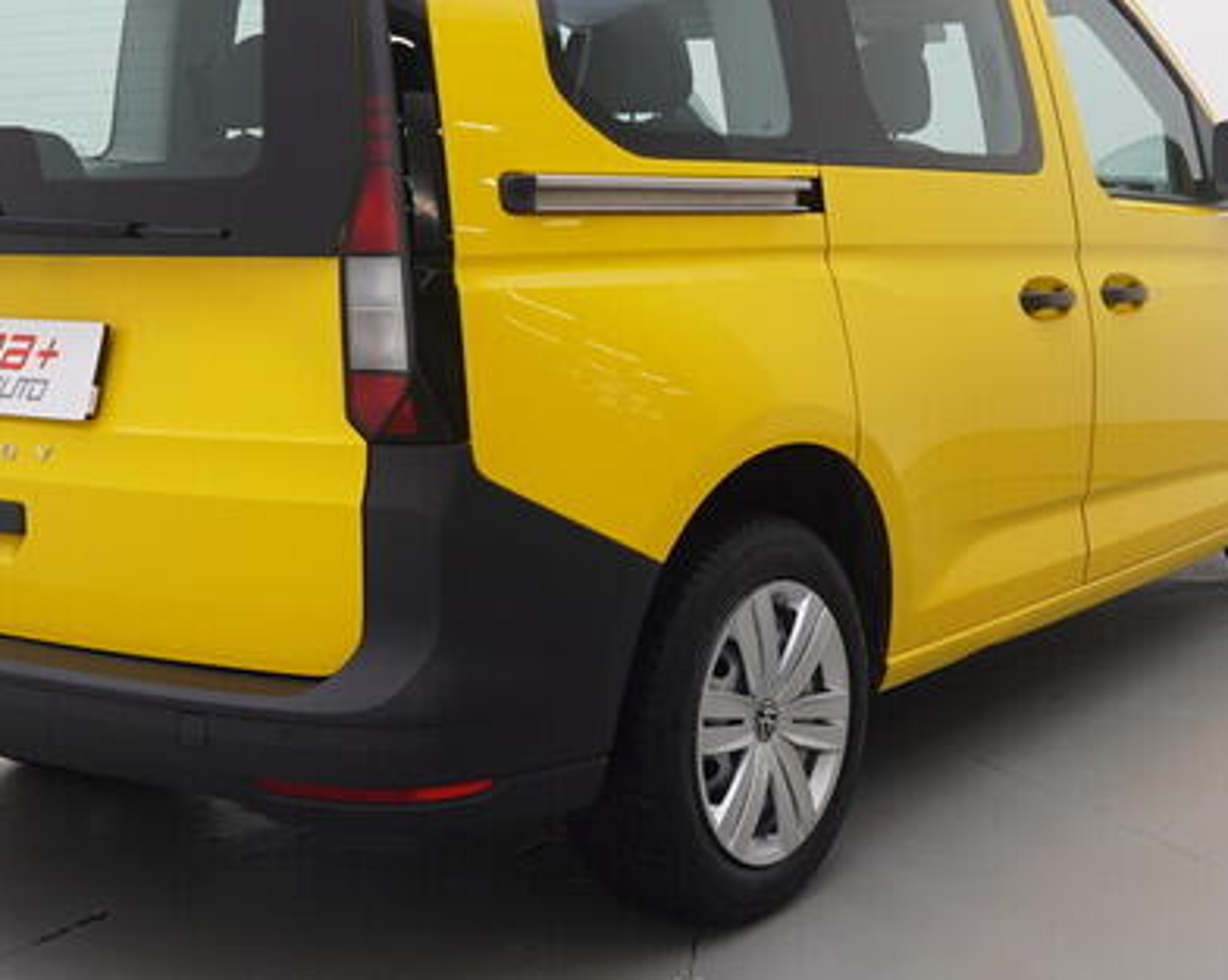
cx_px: 742
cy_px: 388
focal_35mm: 55
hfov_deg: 33.9
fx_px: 2006
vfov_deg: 27.4
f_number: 5
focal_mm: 15
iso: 200
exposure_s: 1/80
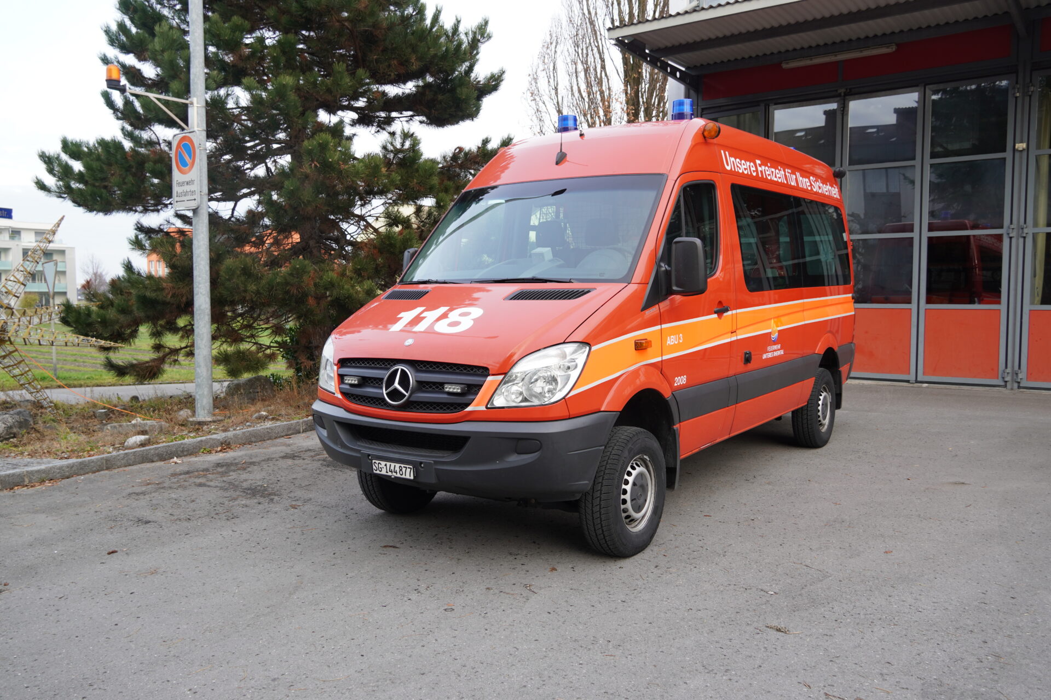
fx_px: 832
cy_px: 350
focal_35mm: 28
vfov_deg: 45.7
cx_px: 526
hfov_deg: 64.6
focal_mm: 19
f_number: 4.5
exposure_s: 1/80
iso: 100
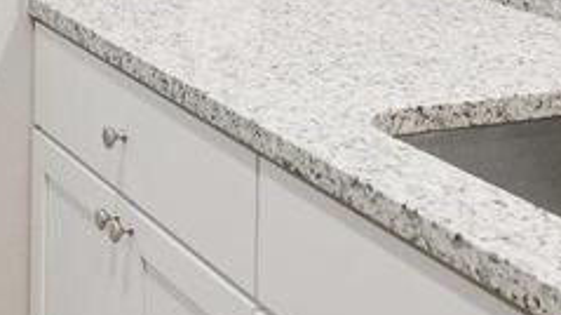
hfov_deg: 21.0
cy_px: -289
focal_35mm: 101
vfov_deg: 11.0
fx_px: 1501
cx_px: 138
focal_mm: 16
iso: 1250
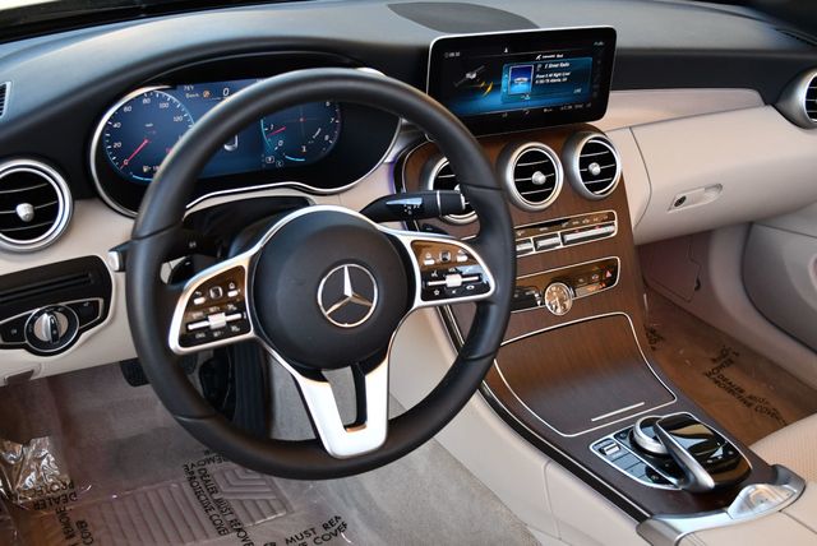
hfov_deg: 48.4
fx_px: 909
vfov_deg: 33.5
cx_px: 408
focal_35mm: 40
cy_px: 273
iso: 450
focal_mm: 20
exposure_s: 1/250
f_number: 3.8
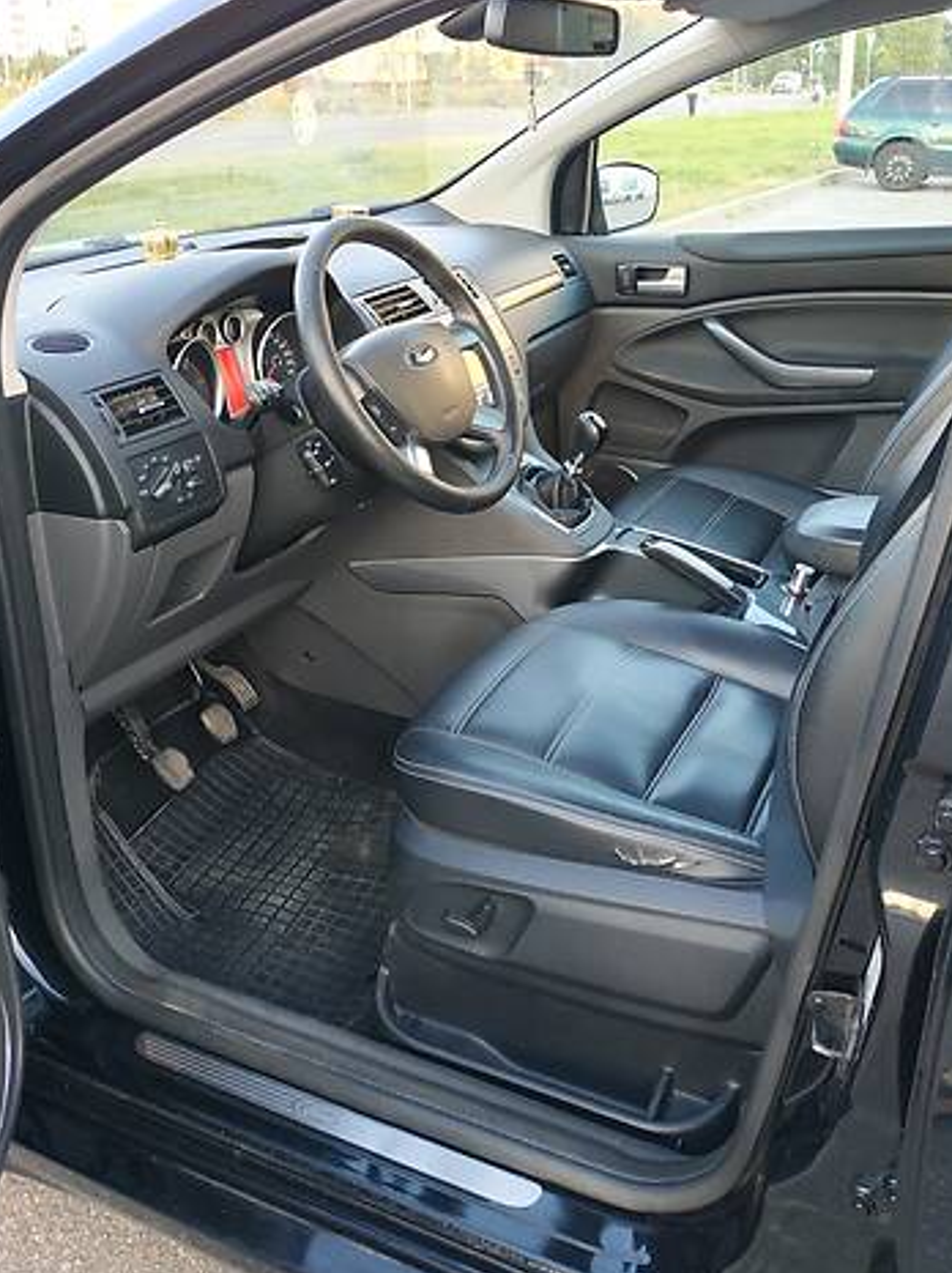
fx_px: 1138
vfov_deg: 57.5
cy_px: 460
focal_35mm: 31
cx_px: 509
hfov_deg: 45.4
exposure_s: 1/50
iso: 320
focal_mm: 3.9
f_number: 1.9
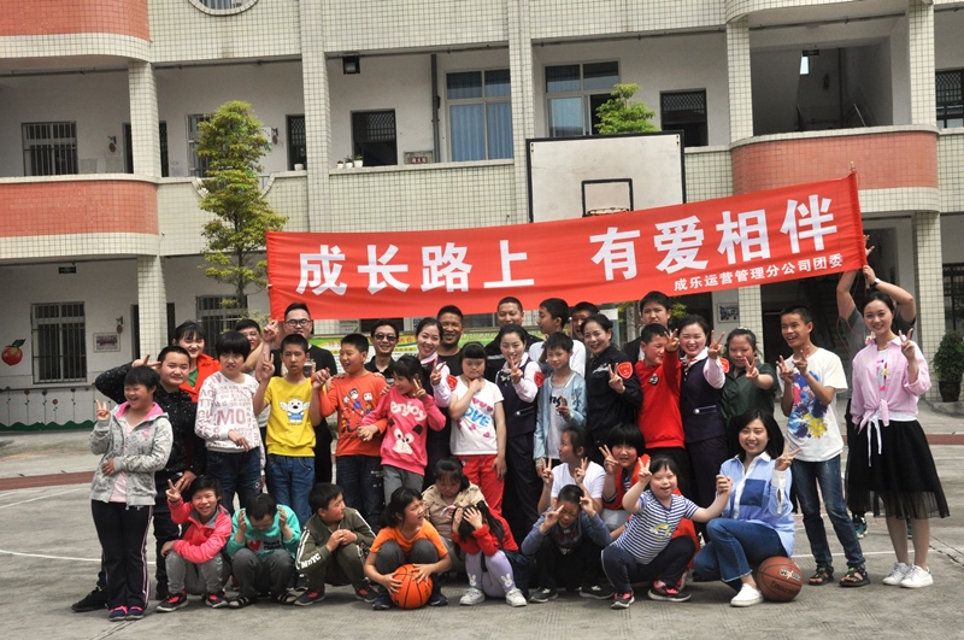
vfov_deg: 25.7
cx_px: 482
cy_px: 320
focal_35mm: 52
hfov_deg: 37.9
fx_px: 1404
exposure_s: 1/800
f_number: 14
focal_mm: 35
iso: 800
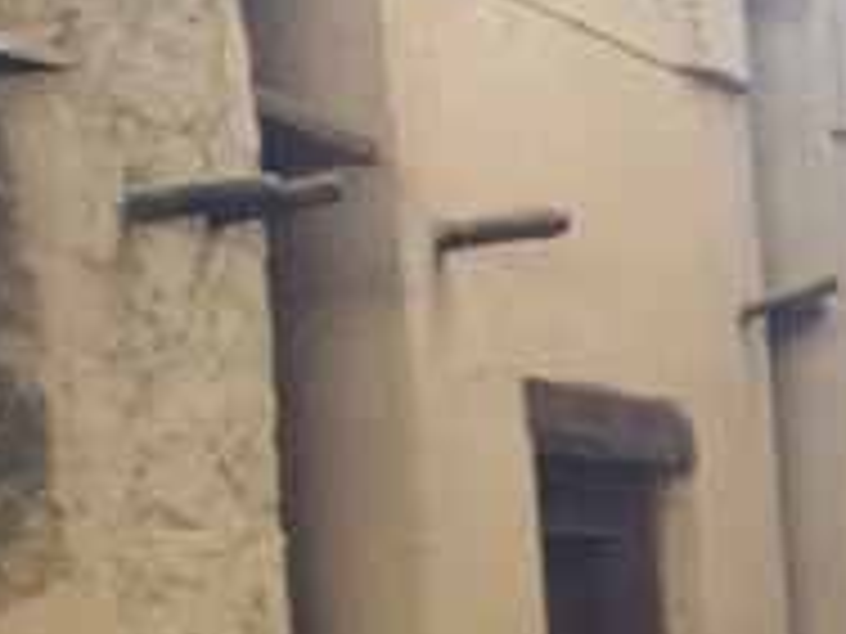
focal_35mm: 185
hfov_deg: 9.9
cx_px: 1665
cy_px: 1183
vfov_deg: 7.7
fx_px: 4521
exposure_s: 1/30
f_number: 2.2
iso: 64
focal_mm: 4.15
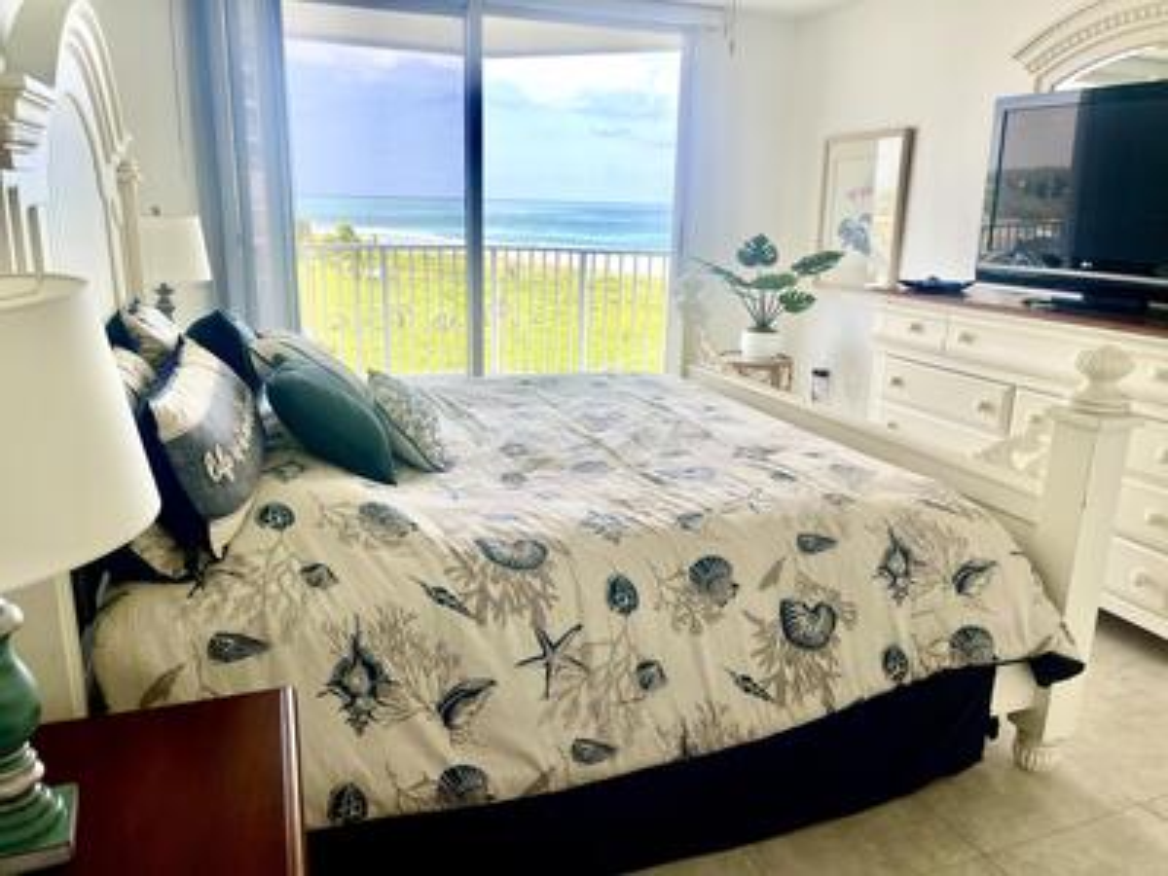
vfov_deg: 54.9
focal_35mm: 25
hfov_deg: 69.4
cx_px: 584
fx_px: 844
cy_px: 438
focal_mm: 5.1
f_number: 1.6
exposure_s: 1/157
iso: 32
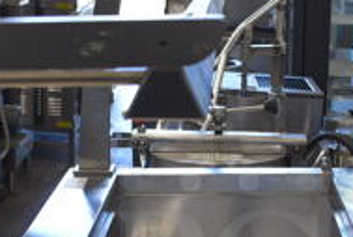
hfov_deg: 23.2
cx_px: 248
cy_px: 258
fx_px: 855
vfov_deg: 15.4
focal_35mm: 87
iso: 800
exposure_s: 1/250
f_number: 3.5
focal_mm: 18
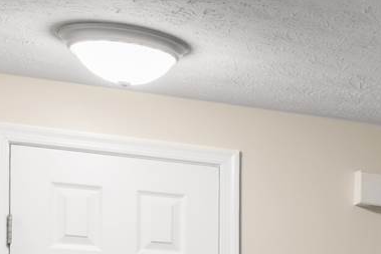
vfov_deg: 11.6
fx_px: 1186
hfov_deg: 14.4
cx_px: 812
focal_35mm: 112
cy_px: 408
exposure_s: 1/2
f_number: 8
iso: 640
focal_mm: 16
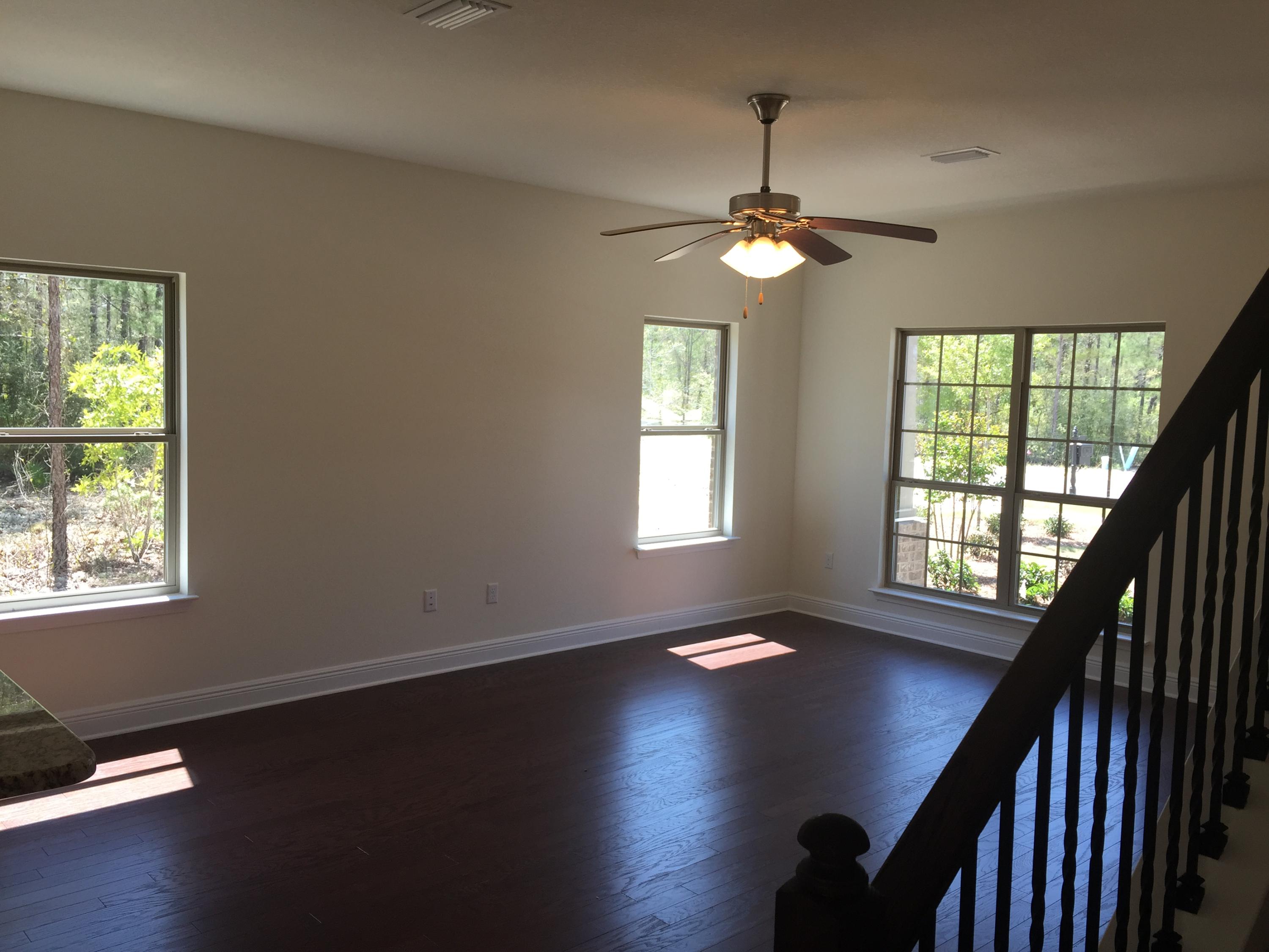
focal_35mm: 29
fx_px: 1063
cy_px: 476
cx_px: 634
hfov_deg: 61.7
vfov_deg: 48.2
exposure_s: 1/120
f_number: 2.2
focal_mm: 4.15
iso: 32
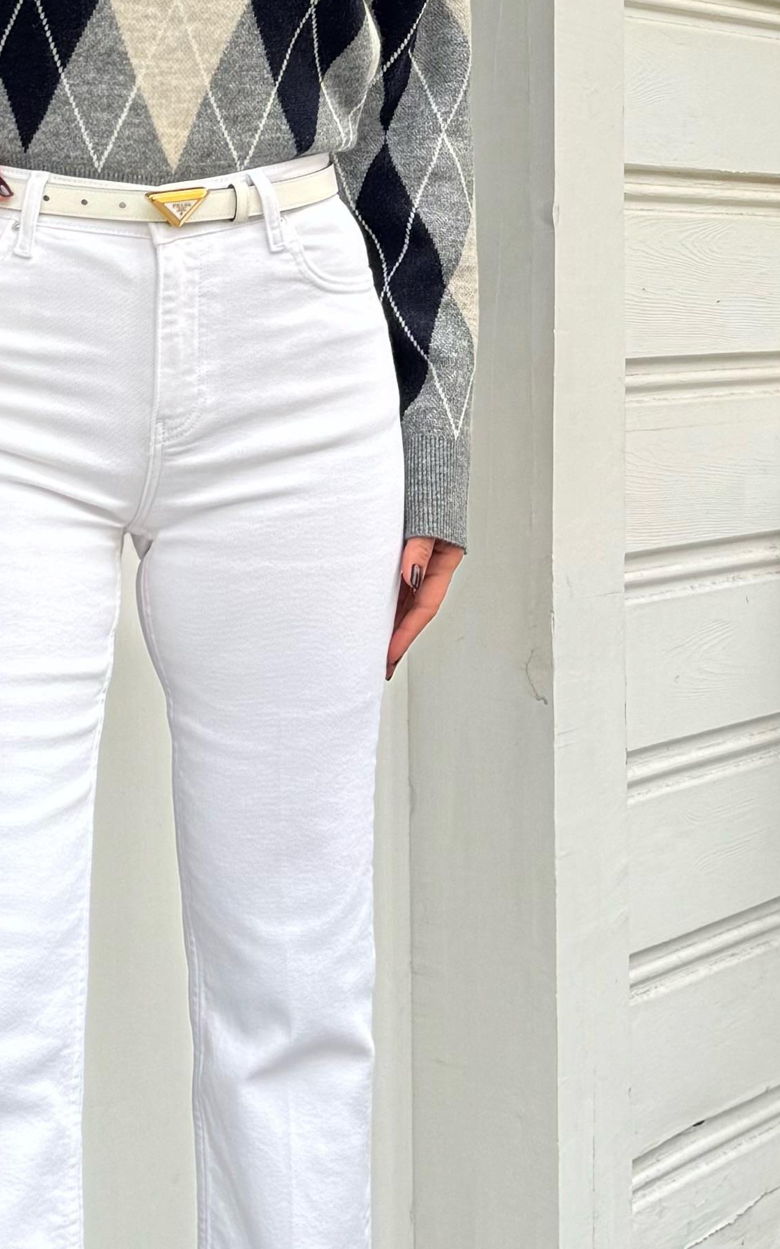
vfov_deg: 25.0
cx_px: 129
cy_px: 191
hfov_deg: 16.0
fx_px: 2755
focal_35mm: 81
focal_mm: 6.76
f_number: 1.78
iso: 80
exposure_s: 1/309
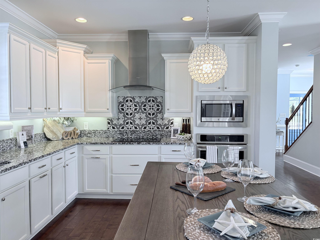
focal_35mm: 26
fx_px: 240
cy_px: 120
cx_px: 160
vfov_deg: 53.1
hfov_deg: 67.3
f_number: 1.6
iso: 125
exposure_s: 1/141
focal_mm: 5.96
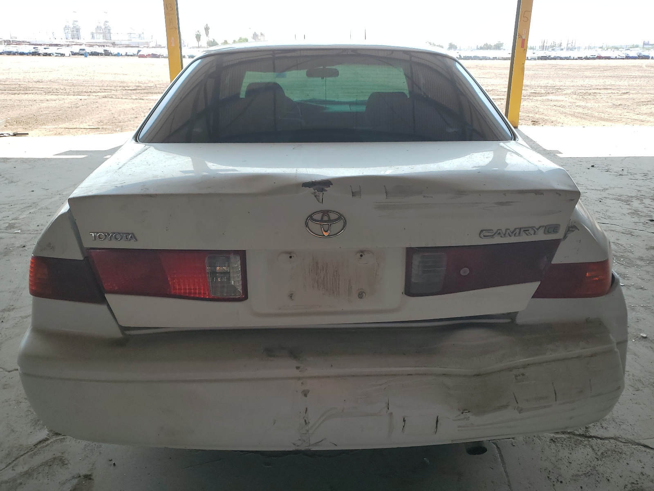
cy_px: 246
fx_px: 491
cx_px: 327
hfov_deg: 67.3
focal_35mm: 26
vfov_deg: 53.1
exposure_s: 1/588
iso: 50
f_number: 1.5
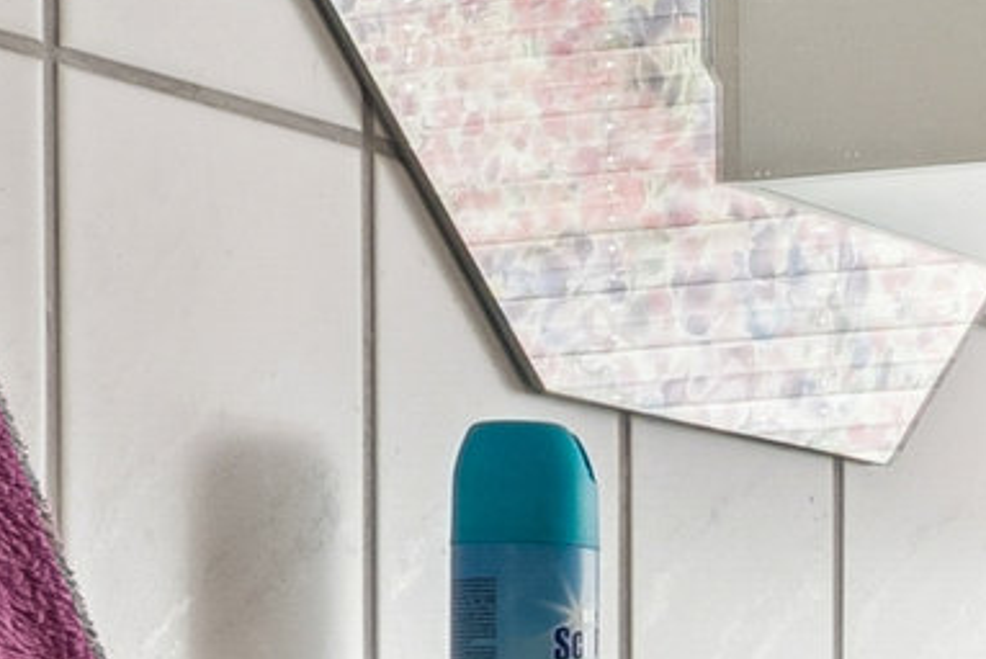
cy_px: 1073
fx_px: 3688
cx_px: 1565
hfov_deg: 14.1
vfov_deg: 9.8
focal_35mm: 135
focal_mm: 17.2
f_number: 7.1
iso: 800
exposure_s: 1/4
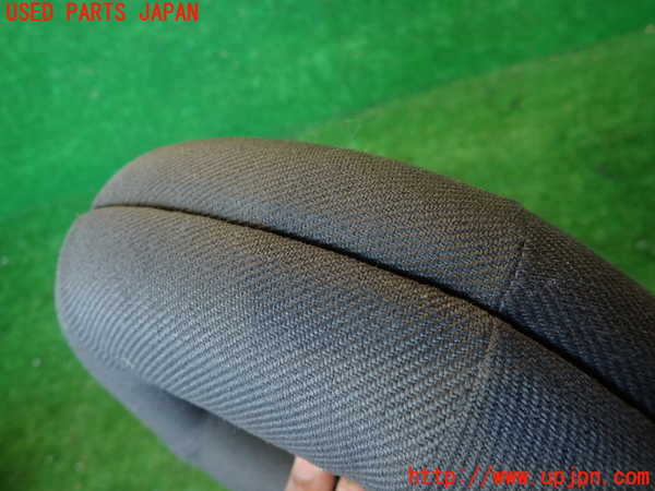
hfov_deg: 69.4
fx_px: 473
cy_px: 246
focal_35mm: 25
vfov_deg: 54.9
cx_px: 328
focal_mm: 4.5
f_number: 2
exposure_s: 1/50
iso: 200
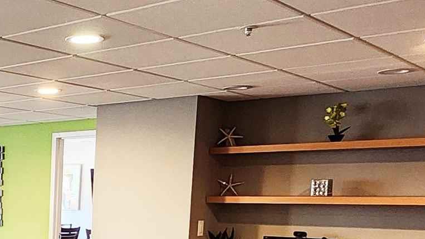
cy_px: 294
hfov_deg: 31.5
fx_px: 642
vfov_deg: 19.7
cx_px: -67
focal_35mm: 57
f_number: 2.2
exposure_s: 1/60.2
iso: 320
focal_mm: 2.2
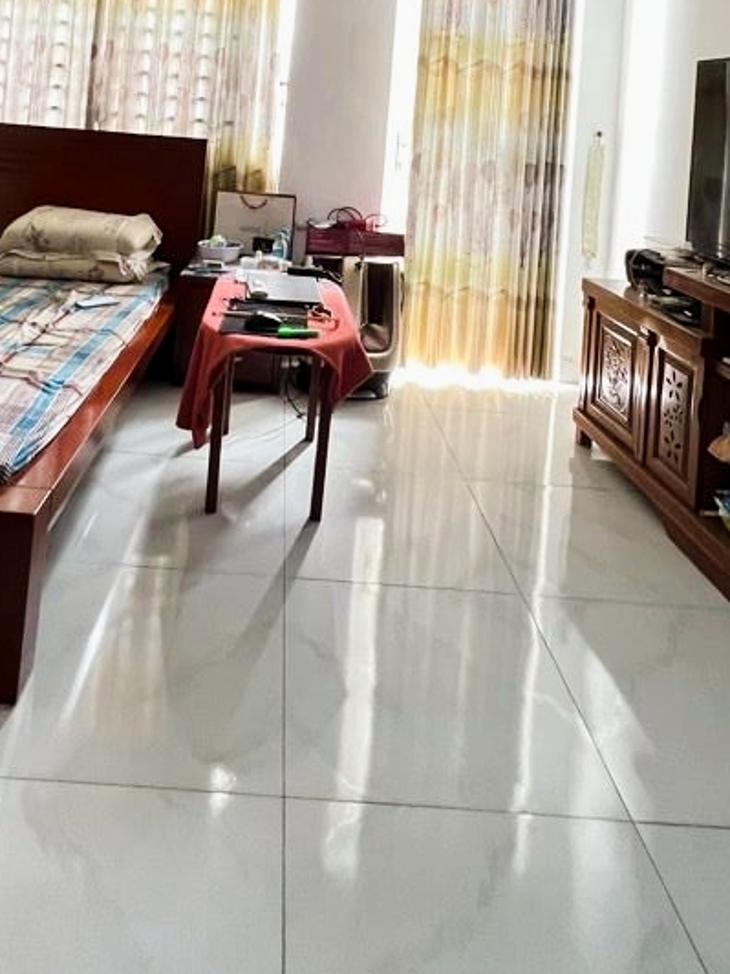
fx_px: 703
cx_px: 295
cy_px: 92
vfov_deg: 58.9
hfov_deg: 54.5
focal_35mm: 25
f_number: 1.8
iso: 500
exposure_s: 1/50
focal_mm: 1.57
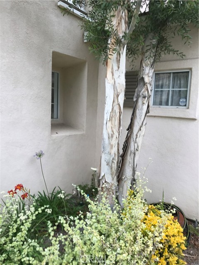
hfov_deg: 49.7
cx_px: 100
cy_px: 132
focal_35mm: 28
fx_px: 215
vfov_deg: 63.4
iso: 25
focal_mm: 3.99
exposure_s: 1/120
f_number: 1.8
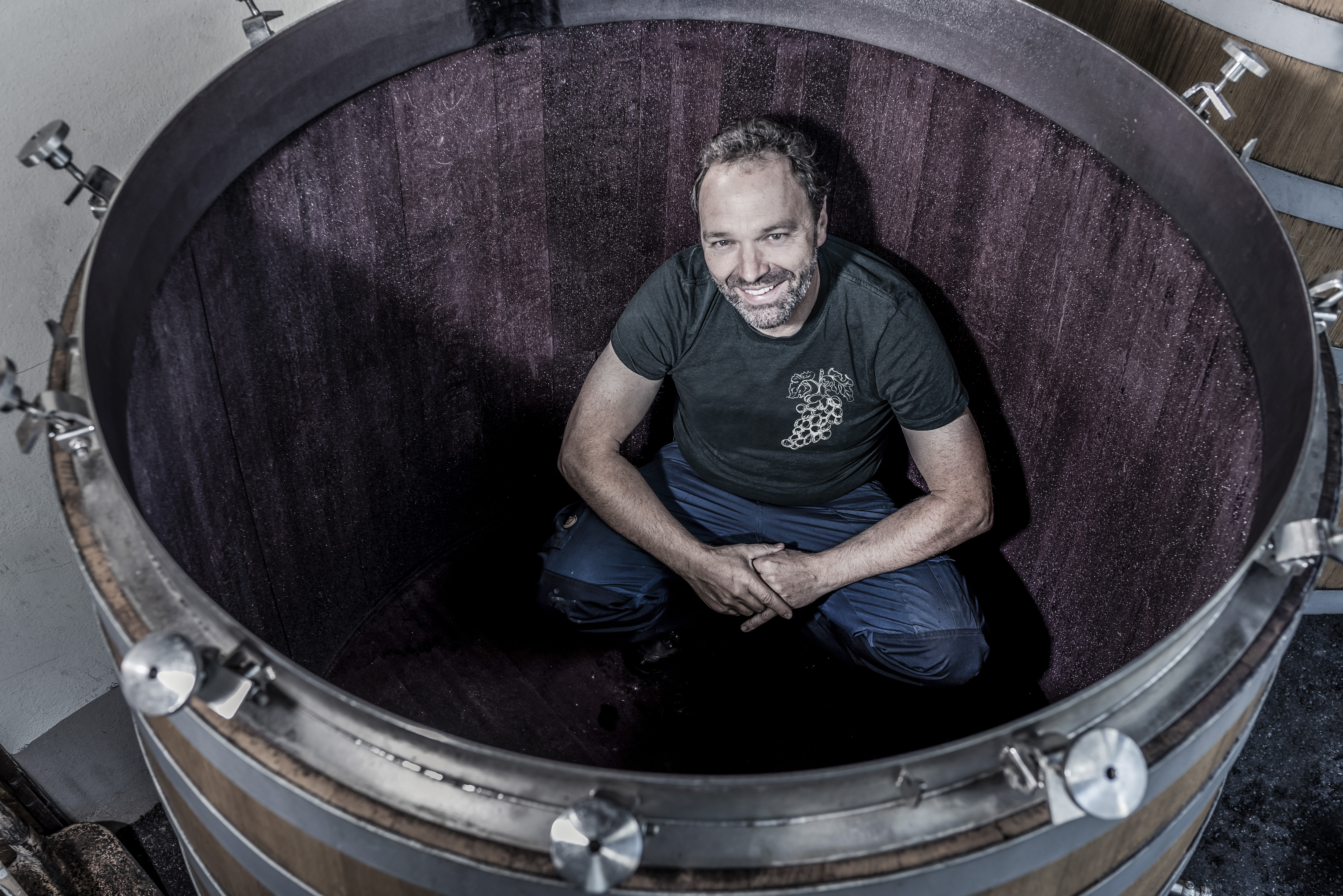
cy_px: 448
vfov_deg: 37.9
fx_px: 1306
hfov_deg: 54.4
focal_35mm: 35
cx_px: 672
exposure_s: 1/60
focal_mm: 35
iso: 200
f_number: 4.5
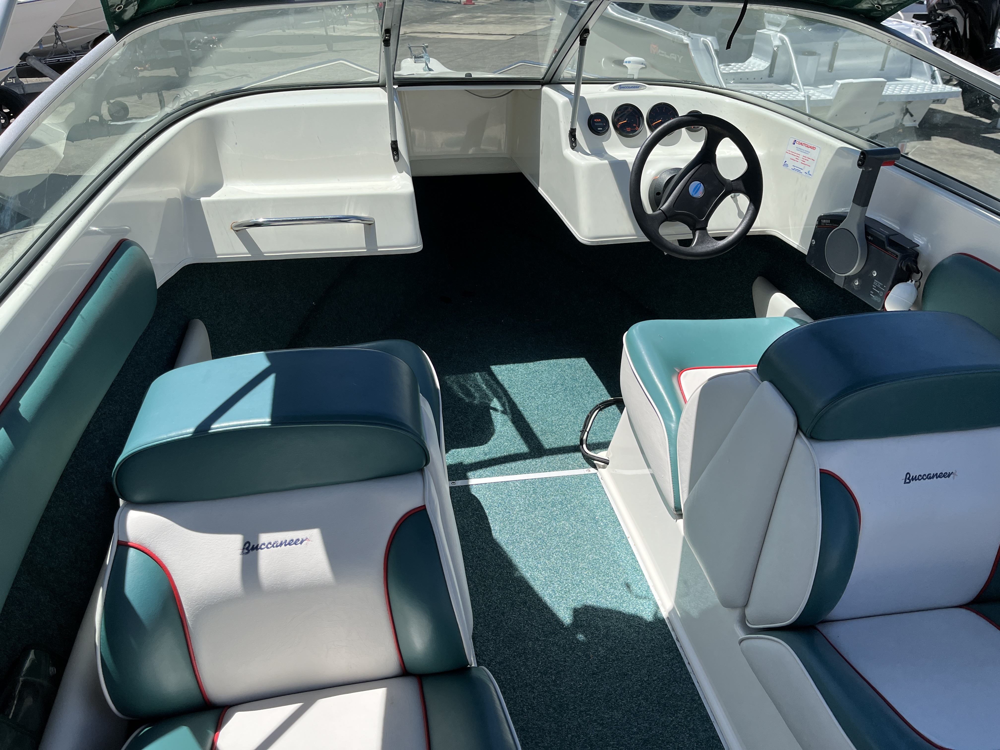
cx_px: 500
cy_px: 375
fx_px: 751
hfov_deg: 67.3
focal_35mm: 26
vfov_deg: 53.1
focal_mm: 5.1
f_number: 1.6
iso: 50
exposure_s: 1/3311
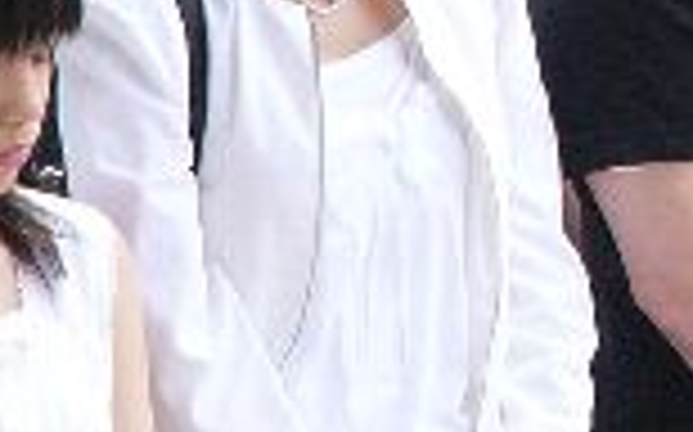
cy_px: -32
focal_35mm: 933
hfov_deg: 2.2
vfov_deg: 1.4
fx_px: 17608
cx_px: 1206
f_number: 2.8
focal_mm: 35.3
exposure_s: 1/640
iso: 100
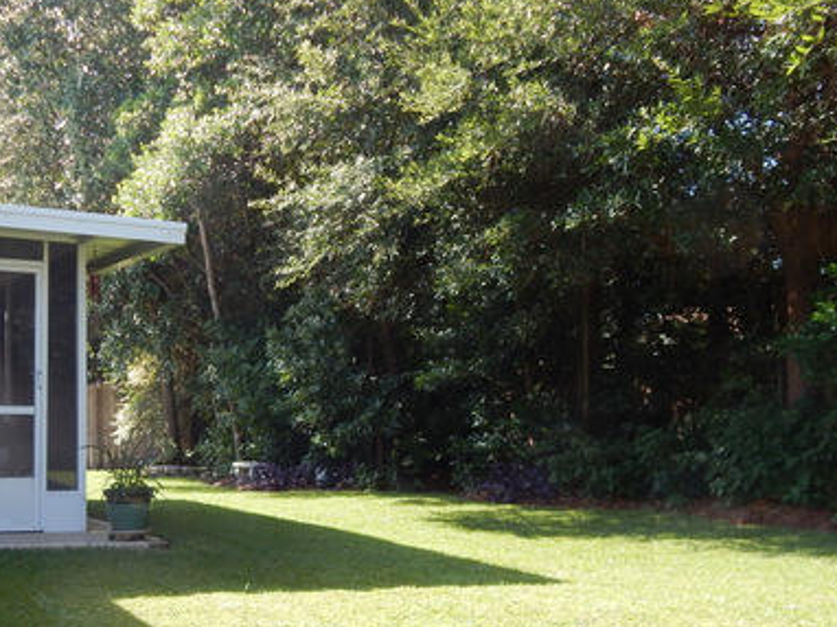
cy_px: 463
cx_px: 326
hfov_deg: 36.7
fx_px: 1257
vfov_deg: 27.7
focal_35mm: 52
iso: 140
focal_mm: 5.6
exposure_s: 1/250
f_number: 3.2
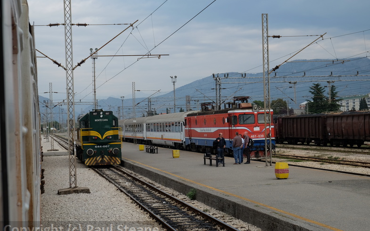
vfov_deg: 18.9
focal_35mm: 69
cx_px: 186
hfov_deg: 29.8
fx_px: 696
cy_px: 118
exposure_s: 1/320
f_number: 8
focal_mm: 44.4
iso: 200
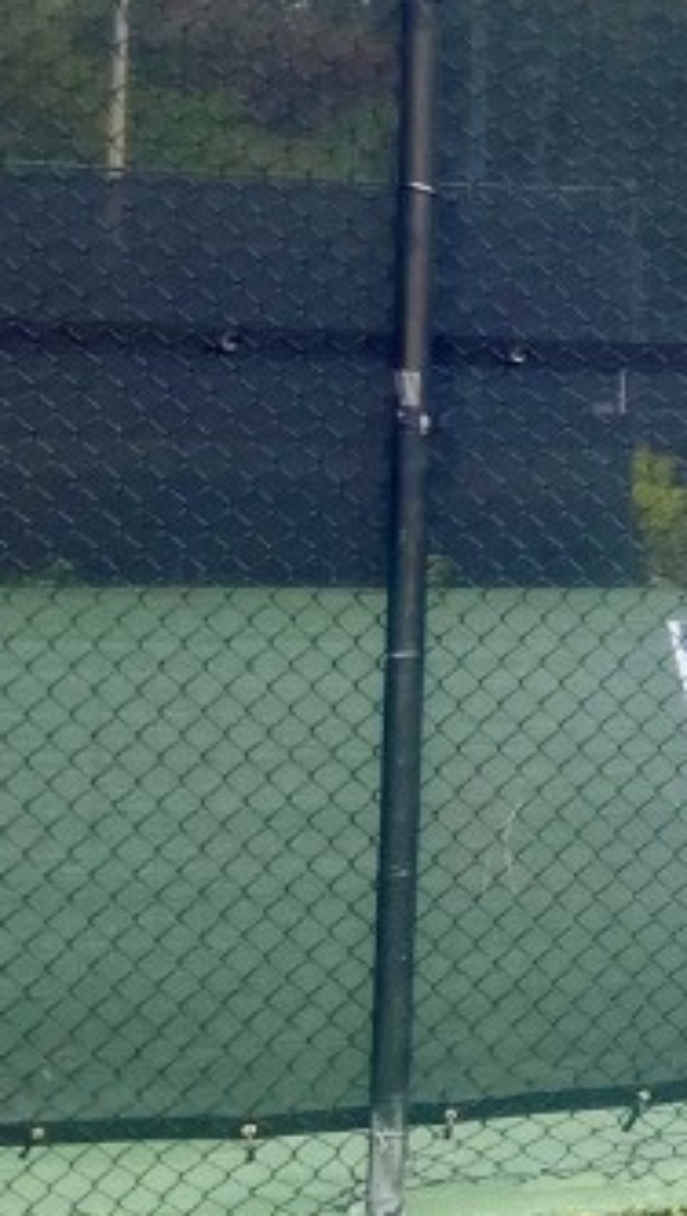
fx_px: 2810
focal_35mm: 87
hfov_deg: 11.1
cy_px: 442
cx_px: 1769
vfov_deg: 24.4
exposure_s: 1/340
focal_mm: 4.25
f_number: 1.8
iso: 32
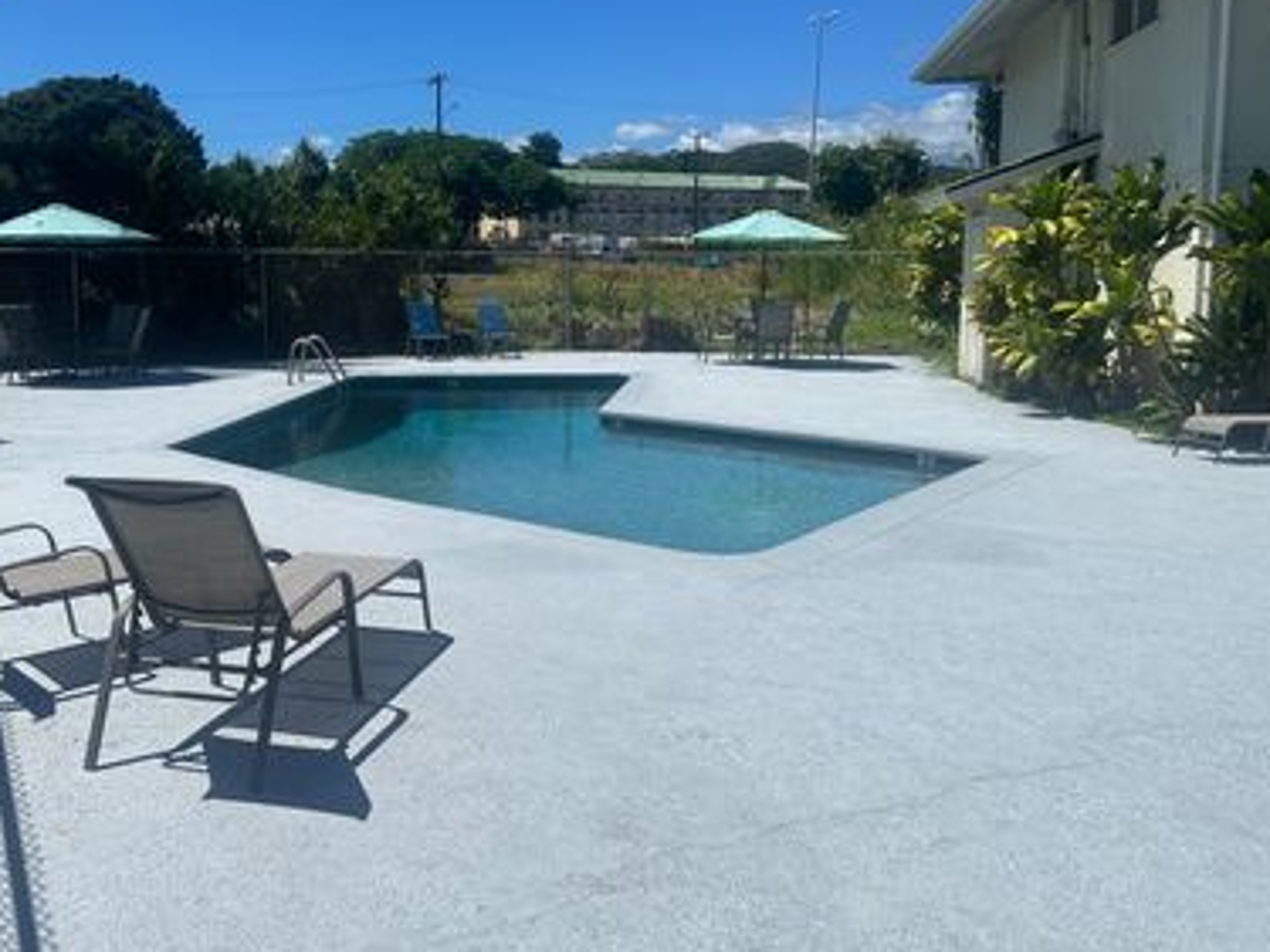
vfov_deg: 43.9
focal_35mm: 32
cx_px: 488
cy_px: 371
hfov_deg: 56.3
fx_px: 1174
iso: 80
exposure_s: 1/8929
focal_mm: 6.86
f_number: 1.78
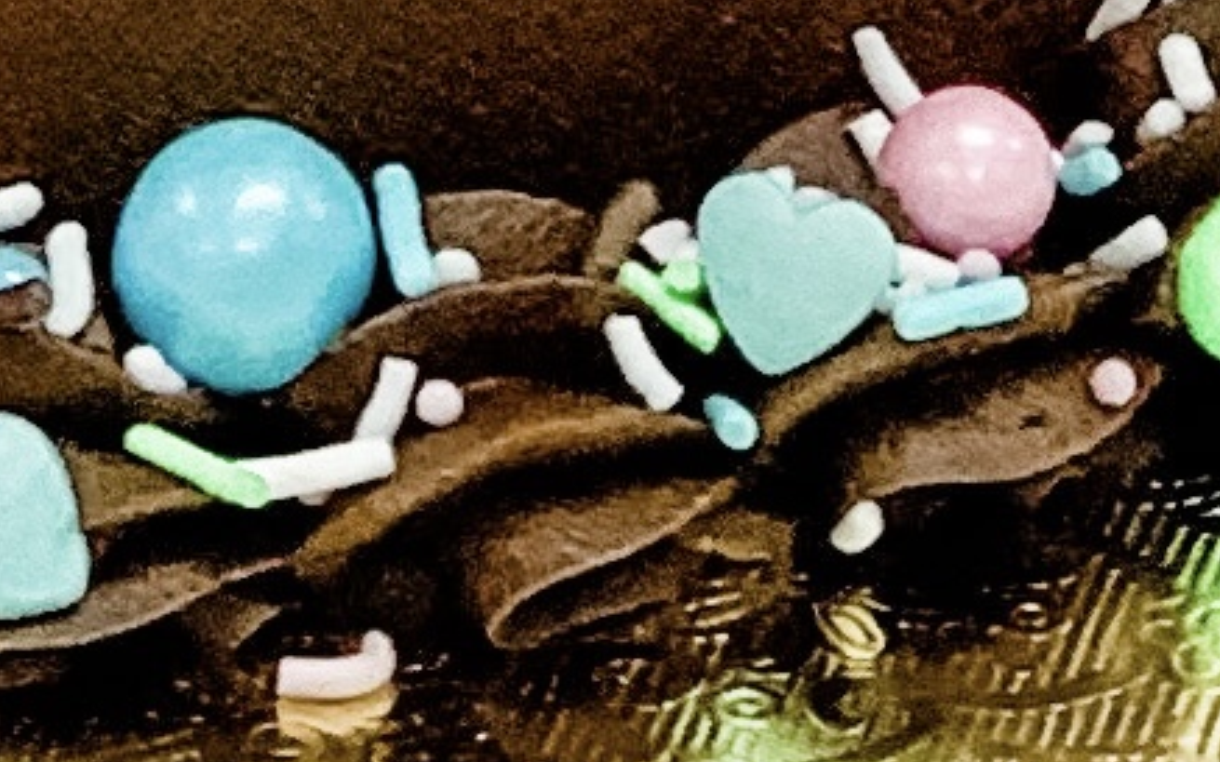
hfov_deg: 6.0
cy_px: -1980
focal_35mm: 347
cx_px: 82
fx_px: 11536
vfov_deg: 3.6
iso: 64
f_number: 2.4
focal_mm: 6
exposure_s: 1/120
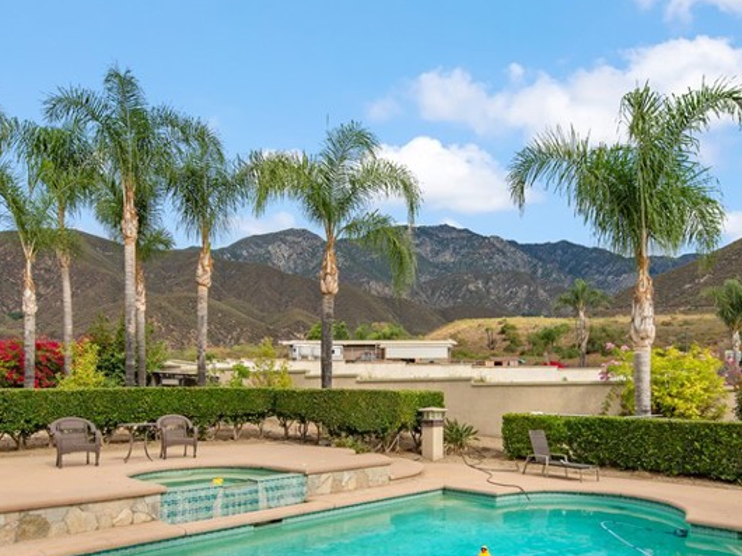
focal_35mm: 26
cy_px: 391
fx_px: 557
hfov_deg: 67.3
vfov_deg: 51.5
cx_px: 384
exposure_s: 1/320
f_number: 7.1
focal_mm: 14
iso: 100
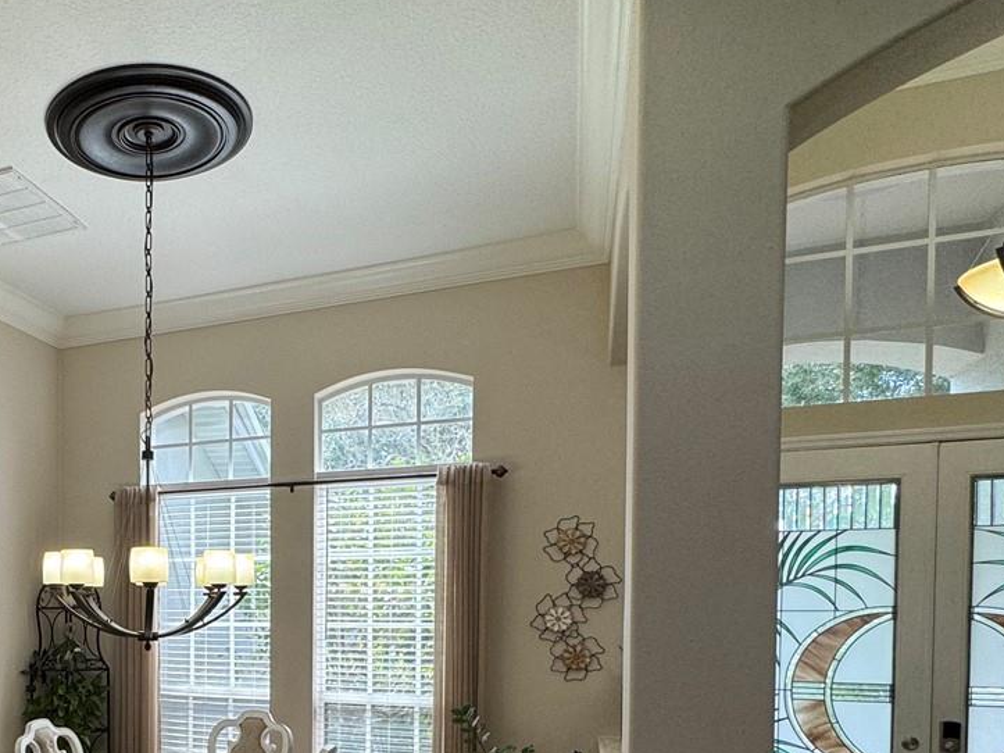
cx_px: 146
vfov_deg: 42.6
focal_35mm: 31
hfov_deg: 52.9
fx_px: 899
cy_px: 638
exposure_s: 1/120
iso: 100
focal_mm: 2.22
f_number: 2.2
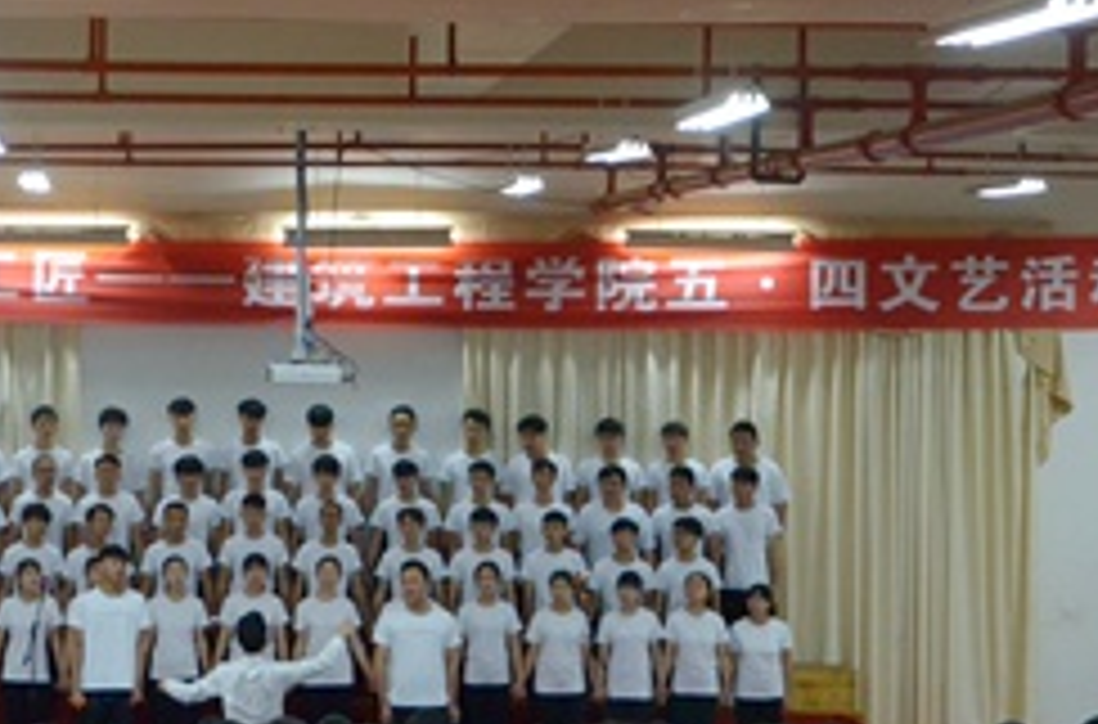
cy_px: 281
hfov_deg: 17.3
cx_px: 230
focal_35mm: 118
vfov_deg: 11.5
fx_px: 3587
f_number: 4.2
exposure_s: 1/60
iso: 2500
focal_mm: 32
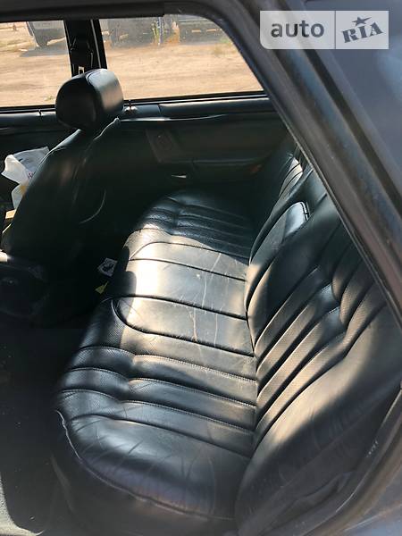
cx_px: 201
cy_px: 268
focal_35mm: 28
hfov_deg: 49.7
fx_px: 434
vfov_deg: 63.4
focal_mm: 4
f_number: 1.8
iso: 20
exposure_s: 1/276
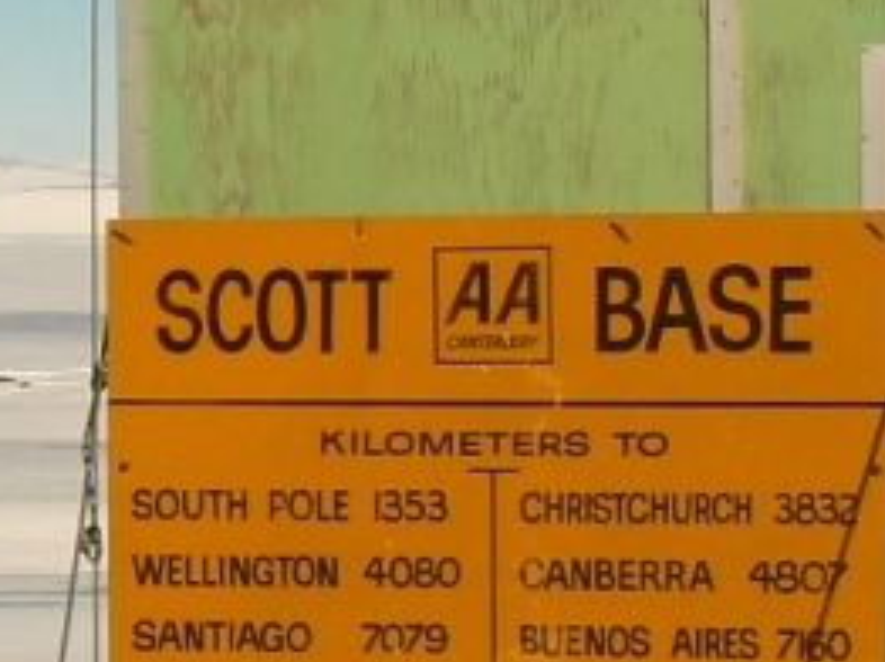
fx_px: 2886
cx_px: -427
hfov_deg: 16.0
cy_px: 30
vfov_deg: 12.9
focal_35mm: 113
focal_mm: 6
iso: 80
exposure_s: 1/1000
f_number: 8
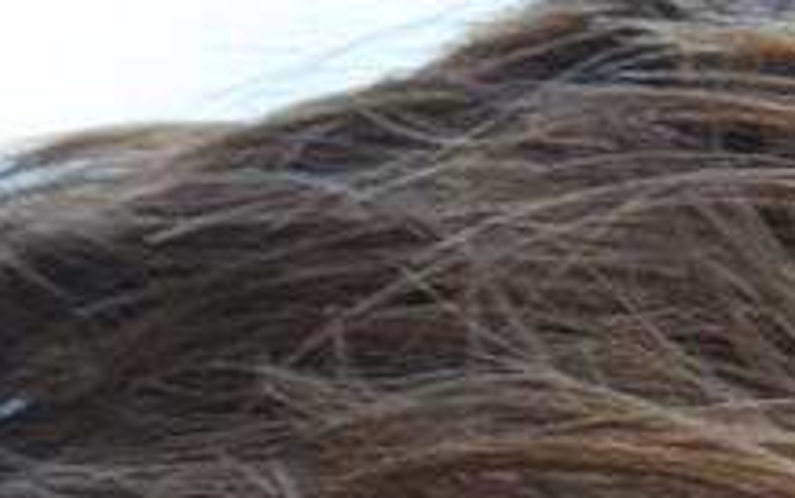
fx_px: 33349
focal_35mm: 1538
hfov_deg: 1.4
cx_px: 1031
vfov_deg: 0.8
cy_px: 3252
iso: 400
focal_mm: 160
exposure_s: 1/400
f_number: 6.3
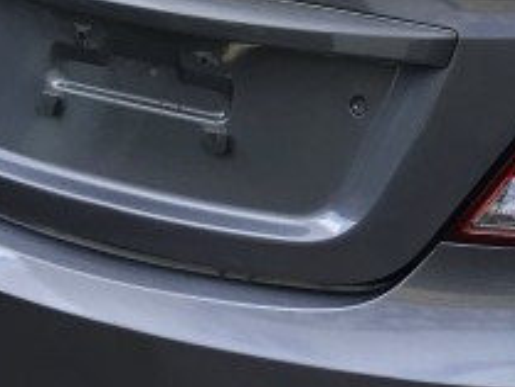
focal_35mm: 137
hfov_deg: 14.1
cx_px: 567
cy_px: -42
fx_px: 2039
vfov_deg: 10.7
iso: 20
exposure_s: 1/634
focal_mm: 3.99
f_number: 1.8
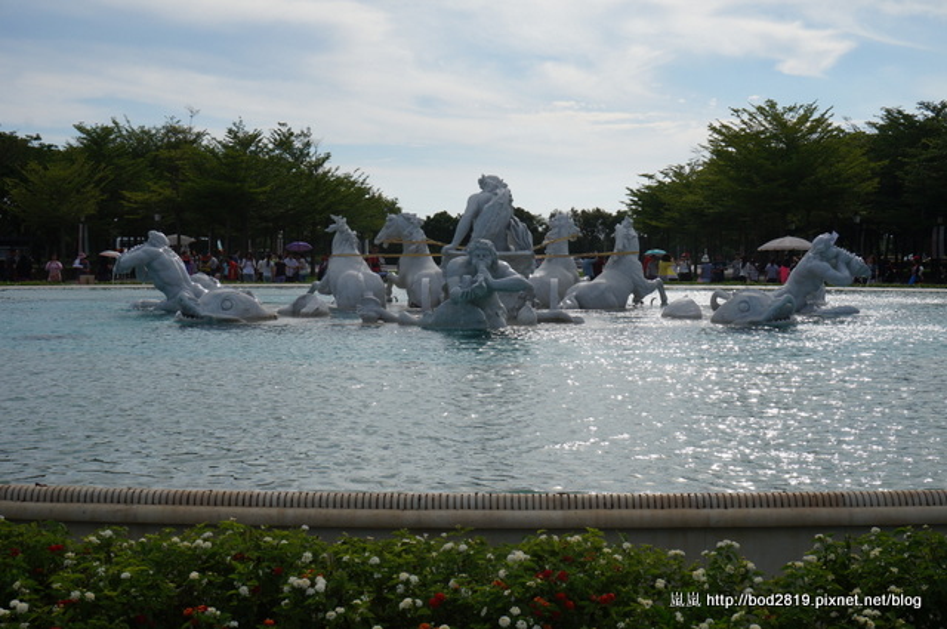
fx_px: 1261
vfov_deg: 28.0
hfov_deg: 41.2
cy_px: 314
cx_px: 474
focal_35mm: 48
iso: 200
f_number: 14
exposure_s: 1/400
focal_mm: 32
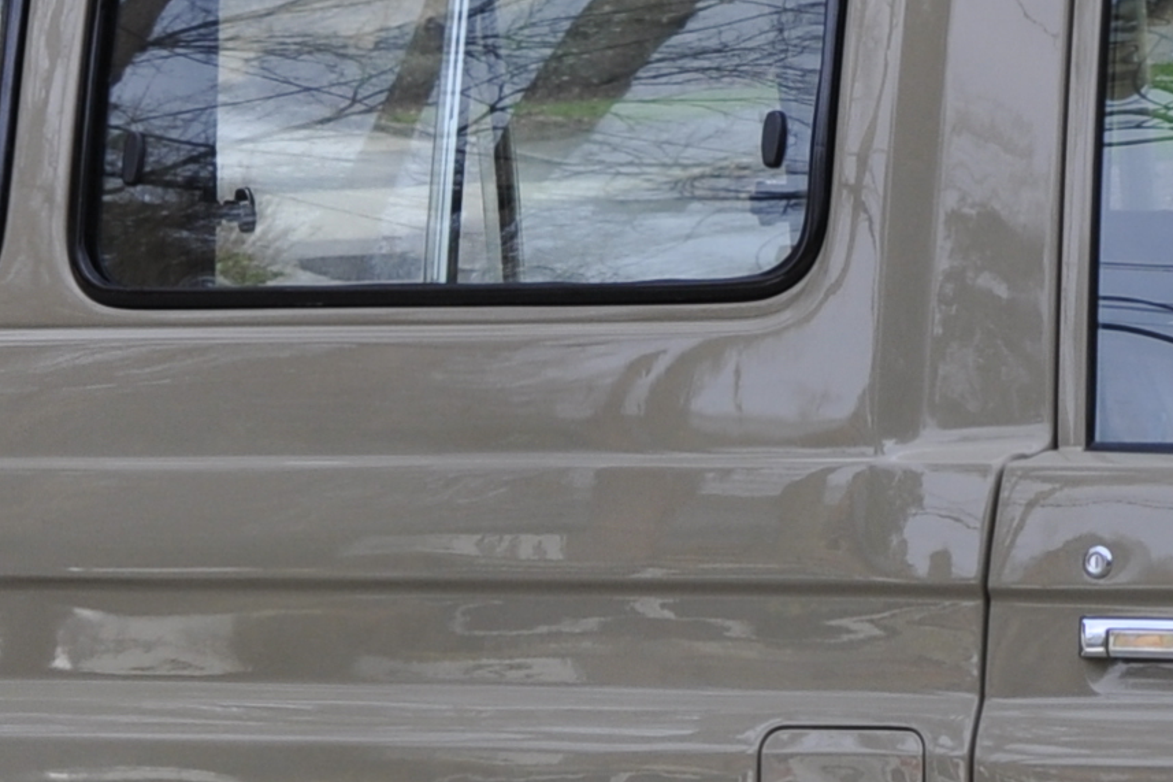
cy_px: 698
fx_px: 8551
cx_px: 1413
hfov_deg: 7.8
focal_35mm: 262
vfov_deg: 5.2
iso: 200
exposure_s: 1/160
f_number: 6.3
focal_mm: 35
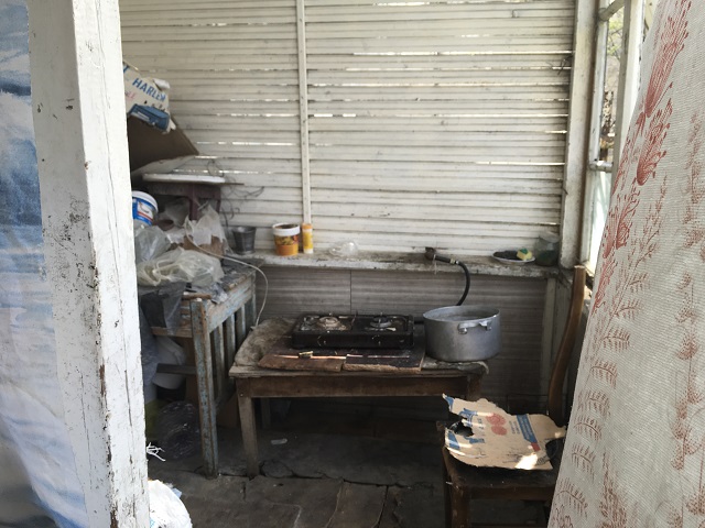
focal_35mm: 29
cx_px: 352
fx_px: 591
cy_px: 264
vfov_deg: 48.2
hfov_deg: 61.7
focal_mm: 4.15
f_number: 2.2
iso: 25
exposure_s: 1/195
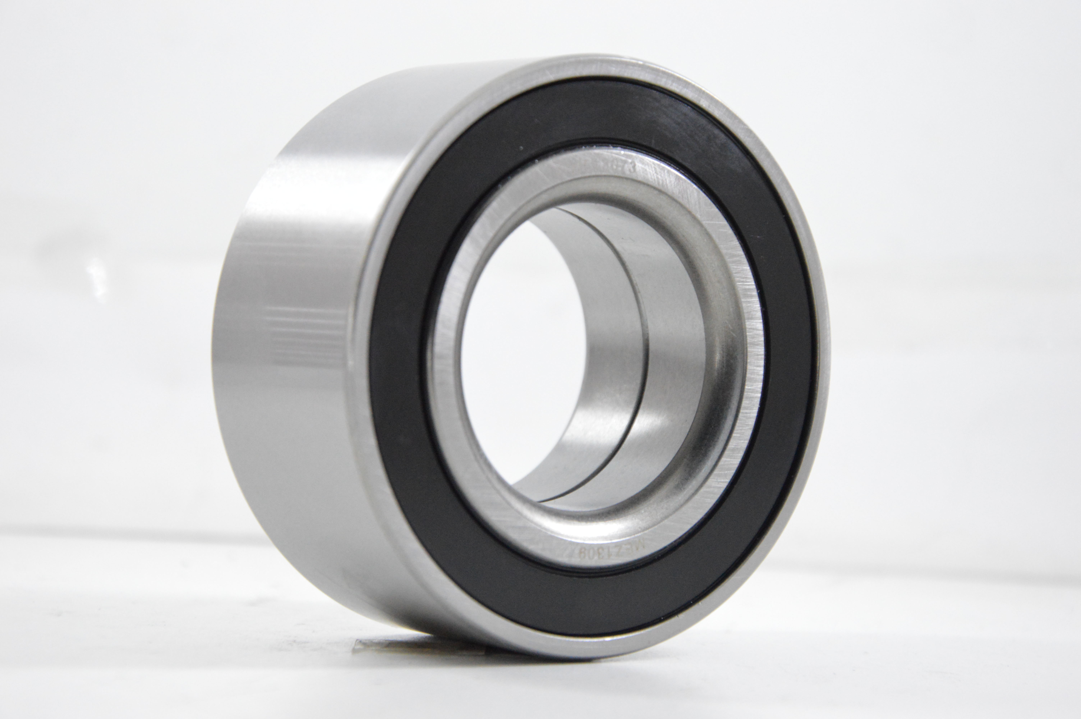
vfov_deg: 12.2
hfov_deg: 18.2
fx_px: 3375
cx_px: 540
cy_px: 360
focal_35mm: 112
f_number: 7.1
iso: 3200
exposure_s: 1/100
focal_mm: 75
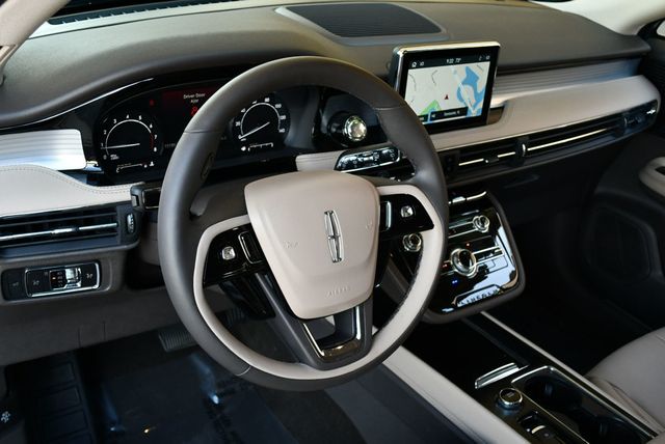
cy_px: 222
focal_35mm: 40
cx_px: 332
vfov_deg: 33.5
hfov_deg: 48.4
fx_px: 740
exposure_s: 1/250
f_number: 3.8
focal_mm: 20
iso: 640
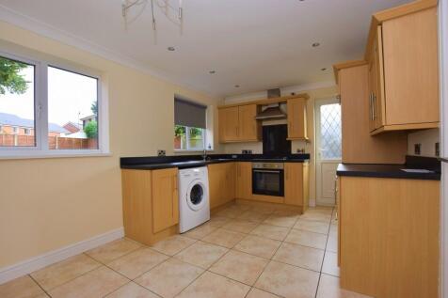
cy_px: 149
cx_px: 224
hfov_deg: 100.4
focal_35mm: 15
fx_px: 187
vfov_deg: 77.3
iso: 320
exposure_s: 1/125
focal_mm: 10
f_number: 5.6
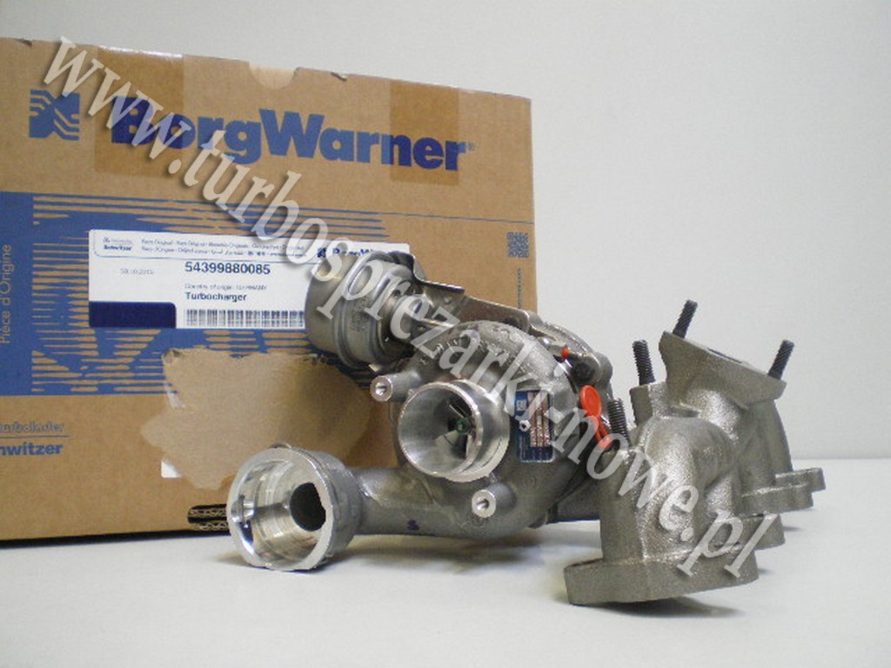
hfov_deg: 49.0
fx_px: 978
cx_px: 446
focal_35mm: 38
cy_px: 334
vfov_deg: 37.7
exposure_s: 1/13
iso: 400
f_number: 3.1
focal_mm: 6.3
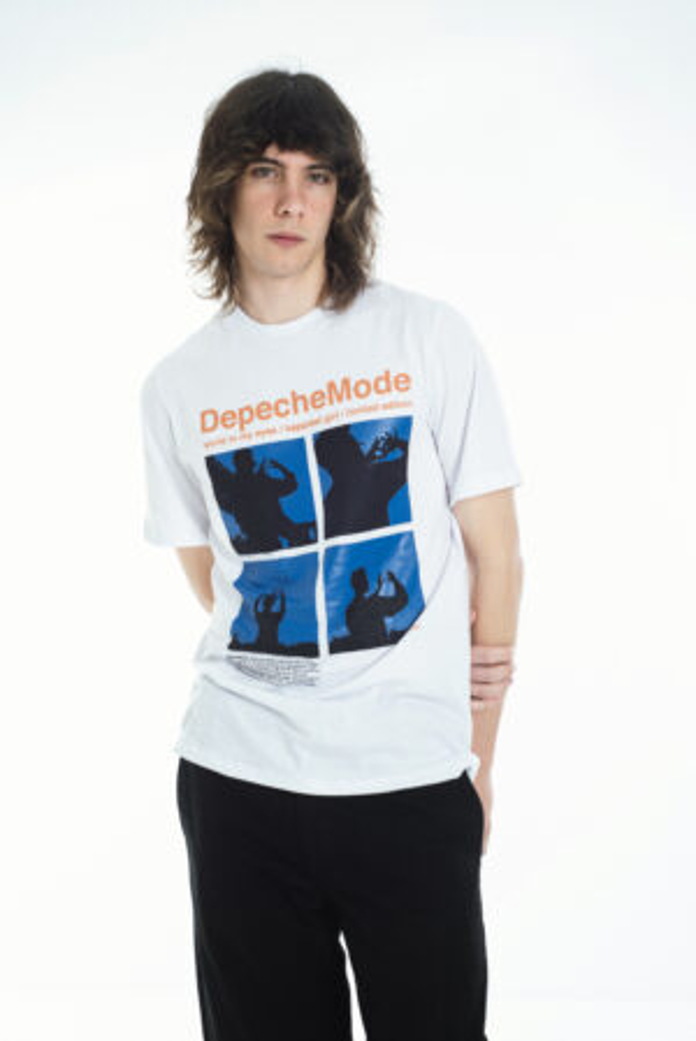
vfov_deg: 39.6
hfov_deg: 27.0
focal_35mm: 50
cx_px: 348
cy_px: 520
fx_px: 1448
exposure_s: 1/125
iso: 100
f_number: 9
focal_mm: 50
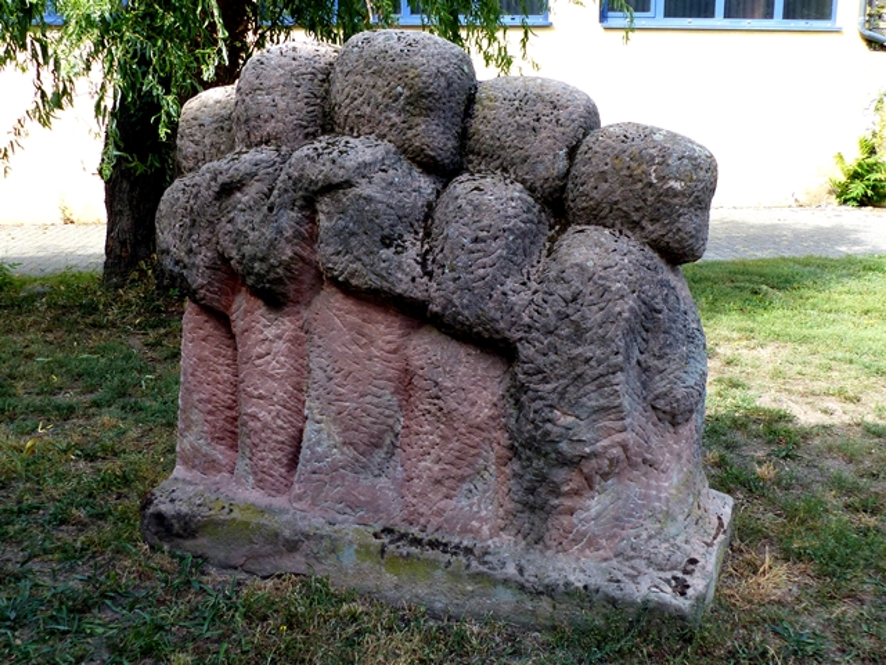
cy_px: 332
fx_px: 768
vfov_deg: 46.8
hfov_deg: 60.0
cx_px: 443
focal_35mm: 30
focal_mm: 5.5
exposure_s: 1/200
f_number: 4
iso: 100
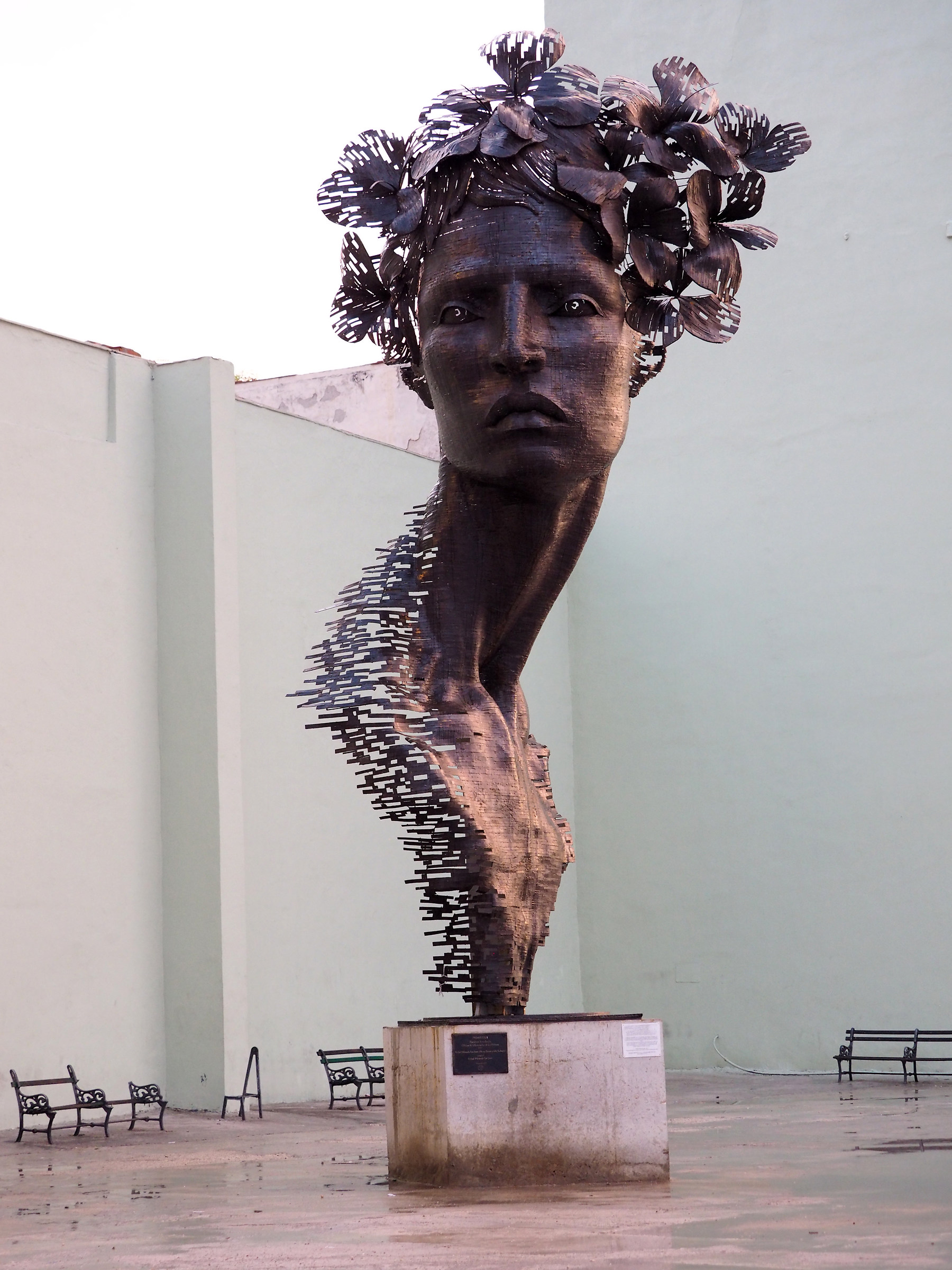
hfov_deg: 18.4
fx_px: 2934
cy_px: 635
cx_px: 476
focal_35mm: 80
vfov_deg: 24.4
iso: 1250
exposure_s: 1/100
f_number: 2.8
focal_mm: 40
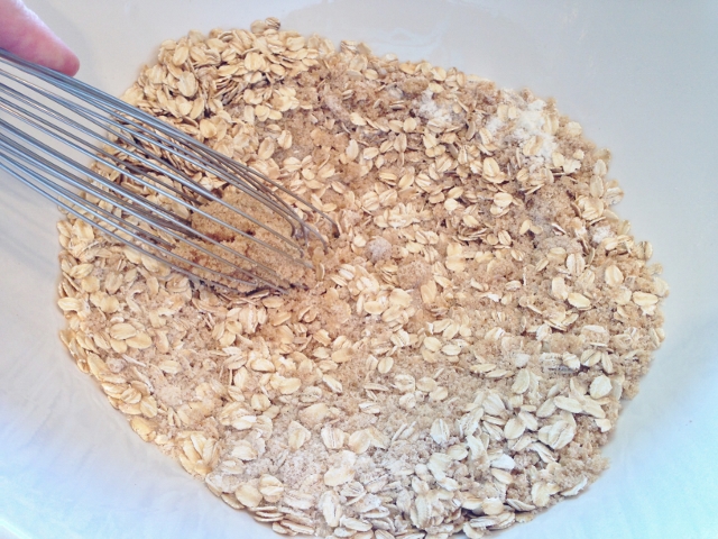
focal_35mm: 33
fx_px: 684
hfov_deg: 55.4
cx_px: 359
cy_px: 270
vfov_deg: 42.9
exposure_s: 1/30
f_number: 2.4
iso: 50
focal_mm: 4.12
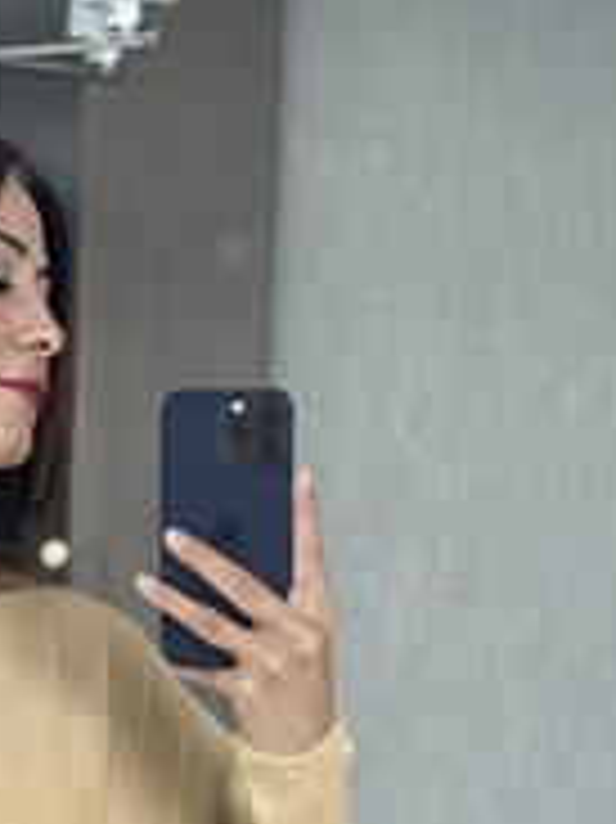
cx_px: -45
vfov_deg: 14.5
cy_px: 883
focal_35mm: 133
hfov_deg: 11.0
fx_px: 3159
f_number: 1.78
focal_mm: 6.86
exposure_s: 1/44
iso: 400
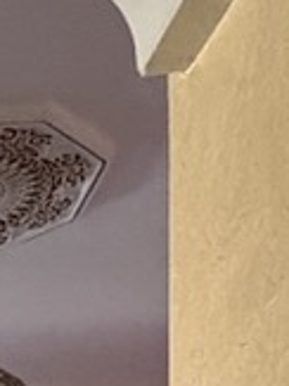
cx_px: -213
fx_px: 1226
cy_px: 1075
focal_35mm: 110
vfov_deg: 11.9
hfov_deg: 12.4
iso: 640
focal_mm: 2.22
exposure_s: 1/60
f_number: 2.2
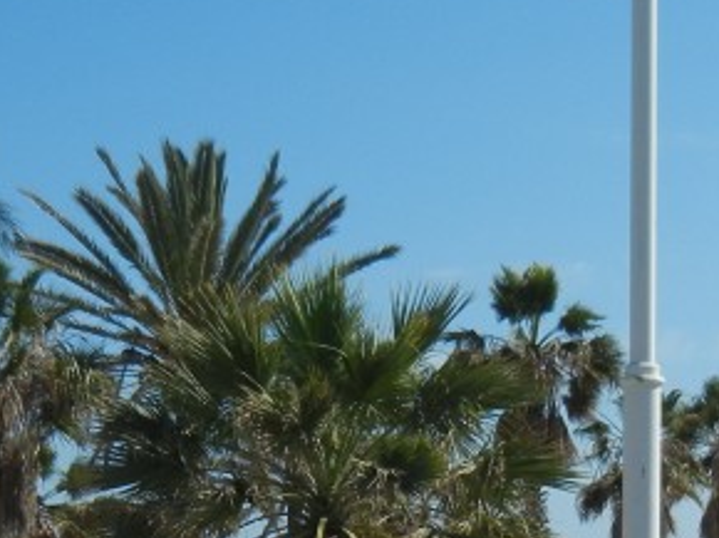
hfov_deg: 18.5
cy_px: 558
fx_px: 2200
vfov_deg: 13.7
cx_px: 290
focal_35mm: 106
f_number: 7
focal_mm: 5.4
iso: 160
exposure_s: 1/622
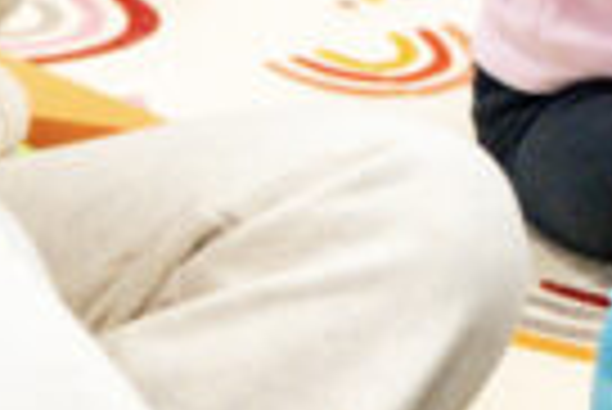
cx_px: 1008
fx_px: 7301
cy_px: -473
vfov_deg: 3.2
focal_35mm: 429
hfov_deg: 4.8
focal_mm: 76
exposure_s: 1/1000
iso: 4000
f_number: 2.8
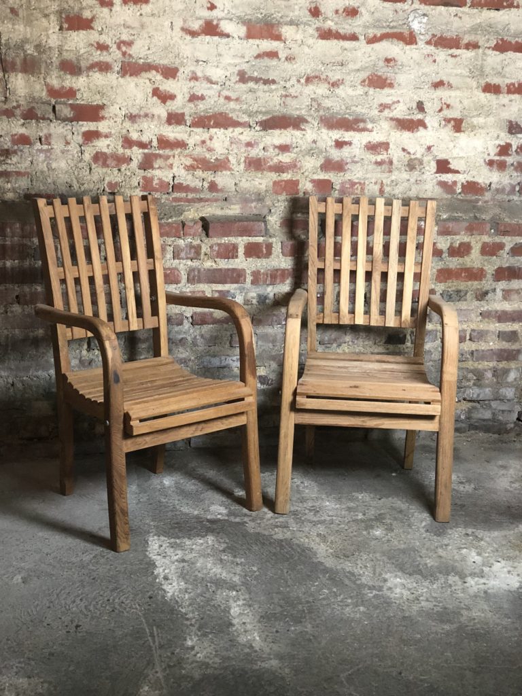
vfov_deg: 36.8
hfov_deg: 28.0
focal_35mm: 52
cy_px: 348
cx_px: 261
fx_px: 1046
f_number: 2.4
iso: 160
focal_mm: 6
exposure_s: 1/17
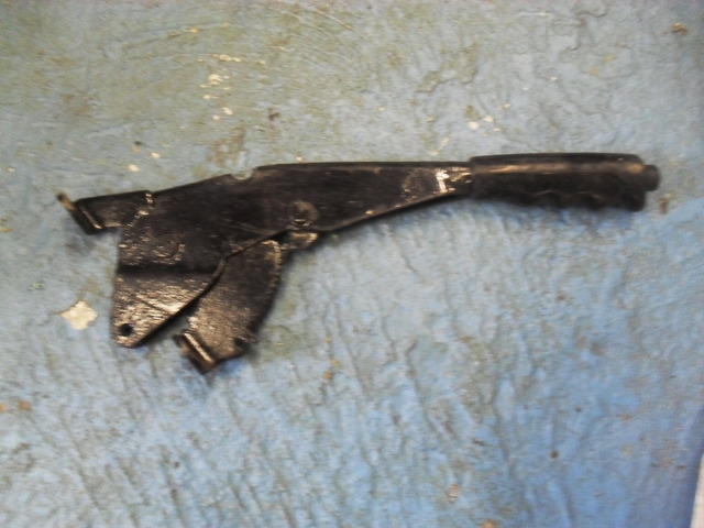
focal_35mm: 35
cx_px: 352
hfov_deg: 52.6
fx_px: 712
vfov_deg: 40.7
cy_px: 264
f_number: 3.2
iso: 240
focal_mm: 6.3
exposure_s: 1/15
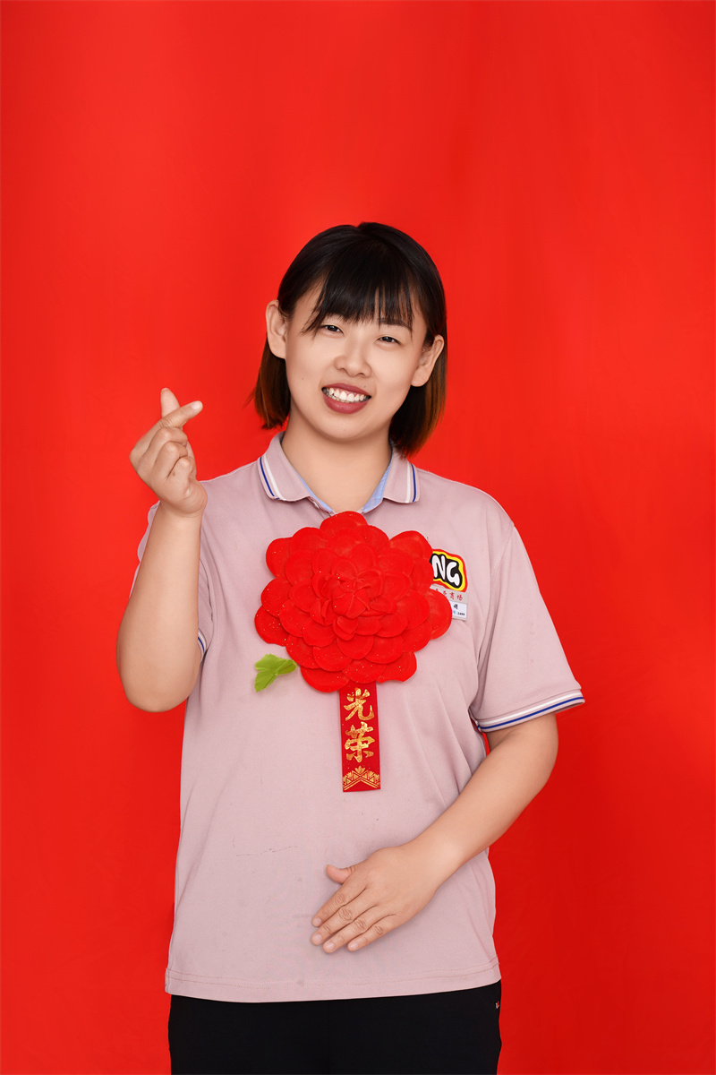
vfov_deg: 19.5
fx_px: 3132
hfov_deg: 13.0
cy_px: 538
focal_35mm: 105
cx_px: 358
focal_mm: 105
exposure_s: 1/160
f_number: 10
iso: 100
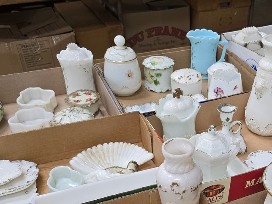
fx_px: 424
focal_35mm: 54
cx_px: 208
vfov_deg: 25.9
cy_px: 194
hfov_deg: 34.7
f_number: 1.7
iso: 125
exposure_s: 1/61
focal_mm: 6.3
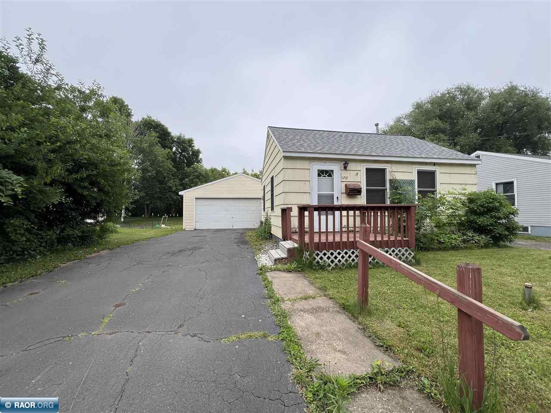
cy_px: 206
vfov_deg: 89.9
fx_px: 207
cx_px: 276
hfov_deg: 106.2
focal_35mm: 13
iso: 32
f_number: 1.8
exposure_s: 1/385
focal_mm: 1.57
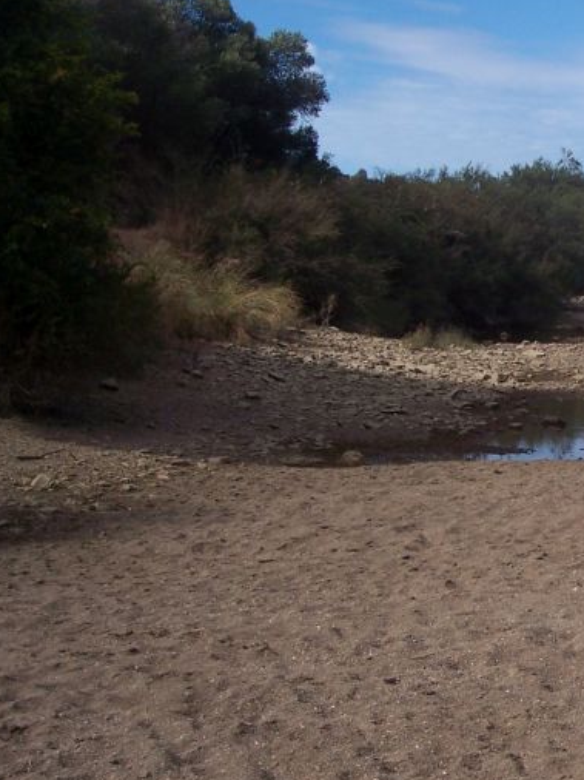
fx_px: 1779
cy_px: 257
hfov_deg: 17.9
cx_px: 673
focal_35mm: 79
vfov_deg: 24.6
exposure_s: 1/750
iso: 100
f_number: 5.6
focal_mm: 8
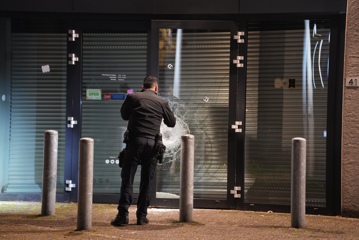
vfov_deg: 10.3
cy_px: 120
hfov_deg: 15.3
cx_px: 180
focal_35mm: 134
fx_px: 1334
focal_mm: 133.7
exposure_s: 1/25
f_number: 2.8
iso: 3200
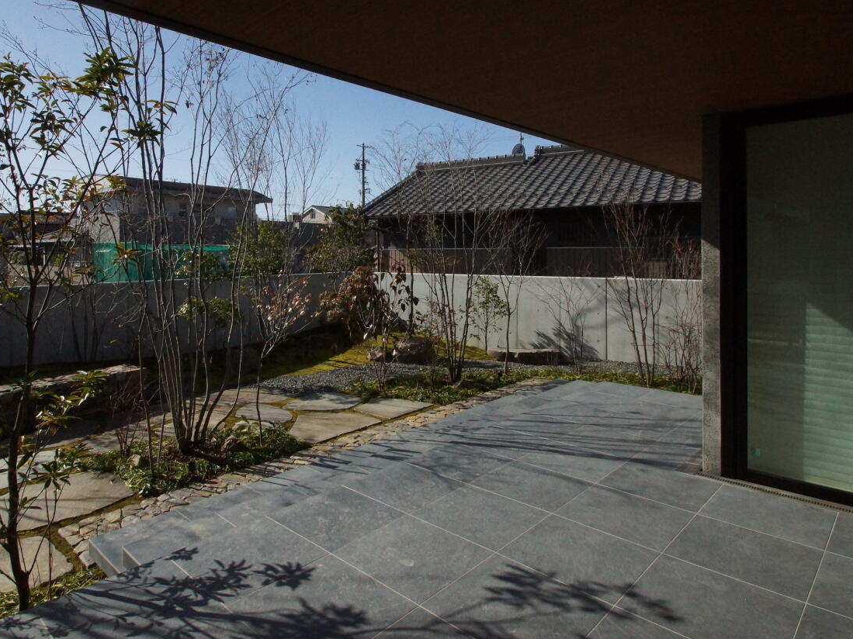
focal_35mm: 21
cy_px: 241
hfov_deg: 78.7
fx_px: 517
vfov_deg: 62.6
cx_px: 374
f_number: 11
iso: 1600
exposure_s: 1/2000
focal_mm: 10
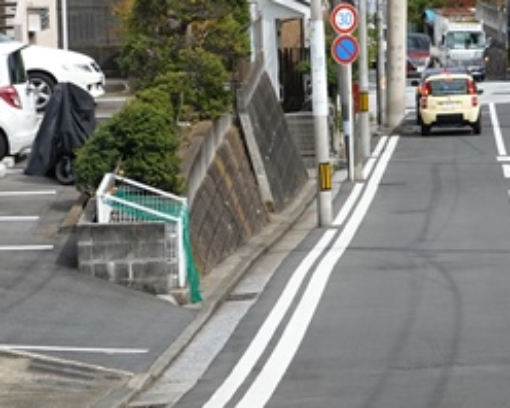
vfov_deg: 6.6
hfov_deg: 8.2
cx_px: 524
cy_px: 131
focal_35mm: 235
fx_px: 3544
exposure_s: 1/640
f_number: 4
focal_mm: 35.31
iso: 400
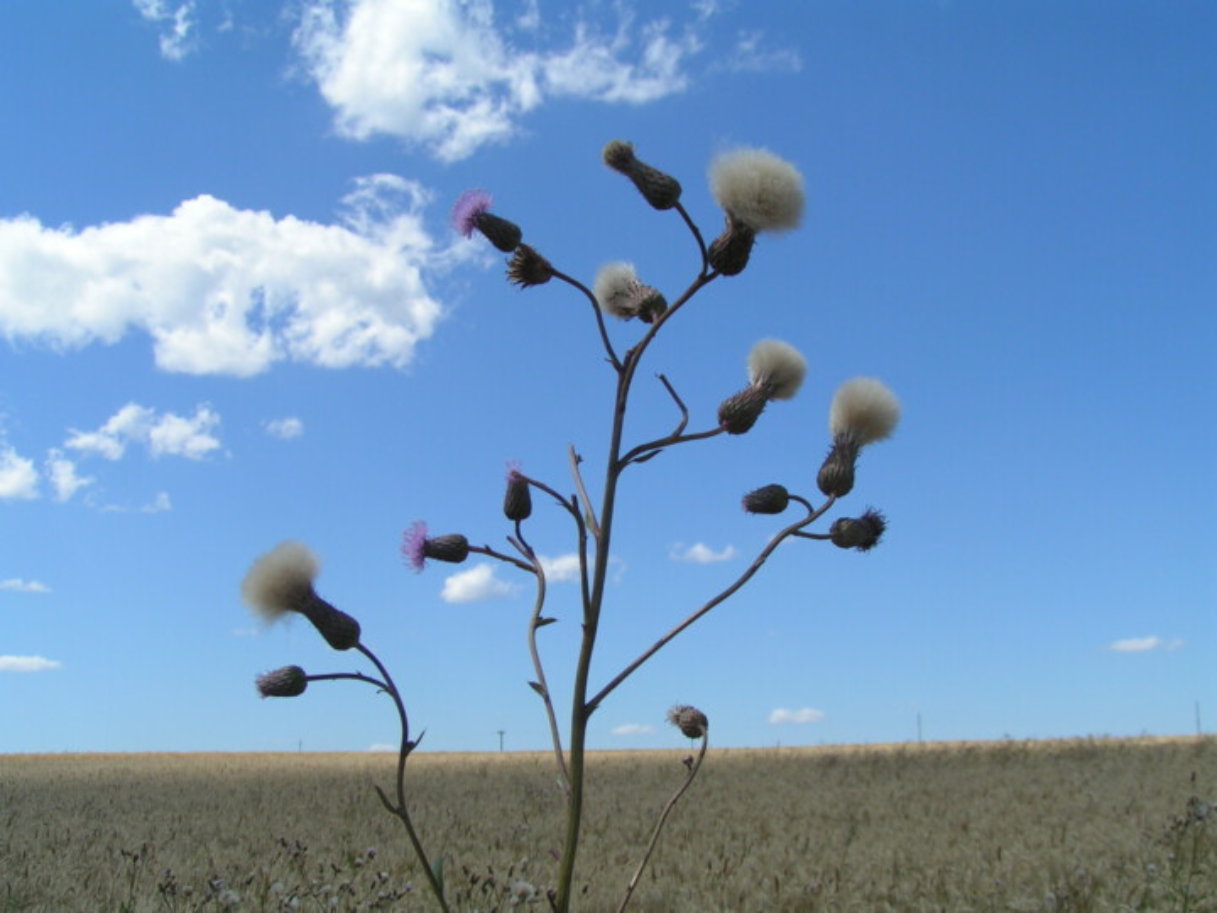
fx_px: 1371
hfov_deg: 47.9
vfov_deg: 36.8
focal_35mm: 39
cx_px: 608
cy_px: 456
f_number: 5.6
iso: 50
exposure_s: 1/500
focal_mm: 6
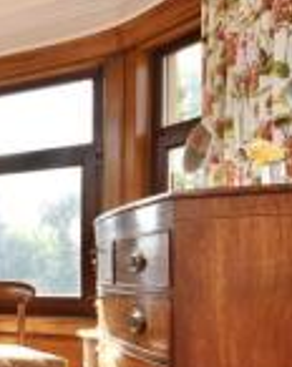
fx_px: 499
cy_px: 275
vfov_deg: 39.3
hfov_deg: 21.5
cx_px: -232
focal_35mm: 46
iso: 200
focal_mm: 10
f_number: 5
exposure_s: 1/100
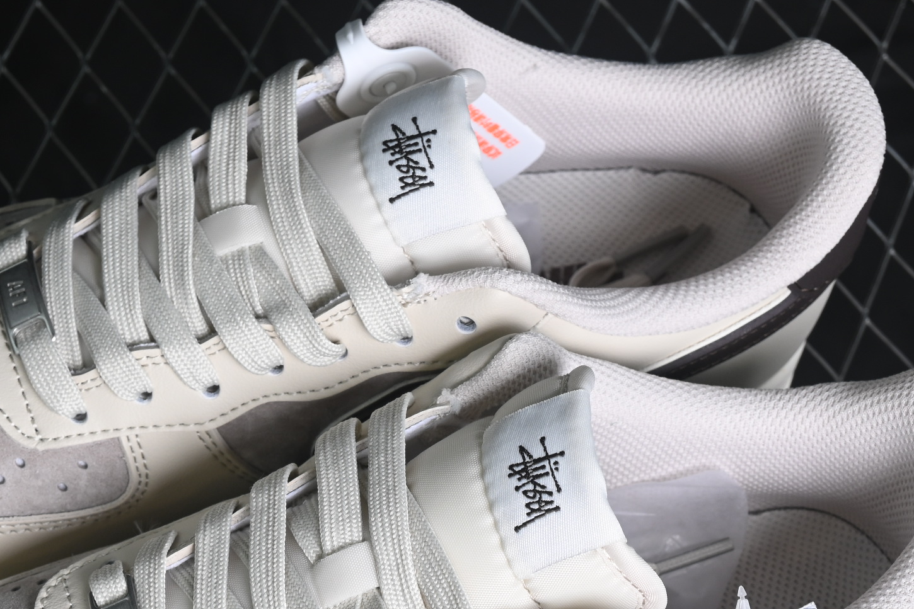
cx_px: 323
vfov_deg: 9.5
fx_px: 3656
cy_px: 537
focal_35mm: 144
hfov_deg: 14.2
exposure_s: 1/60
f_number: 7.1
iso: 160
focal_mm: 50
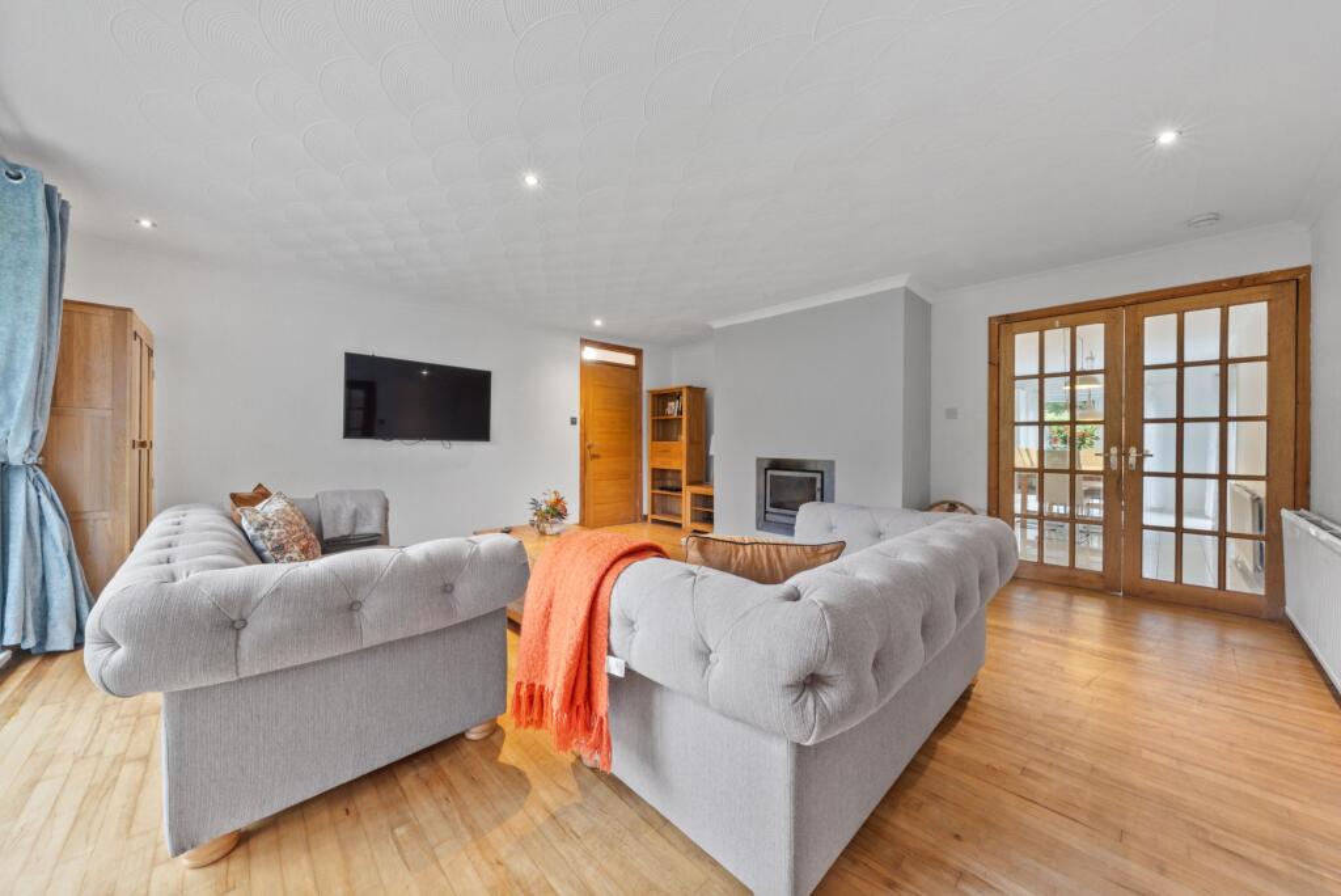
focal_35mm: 12
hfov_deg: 112.6
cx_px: 670
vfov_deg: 90.1
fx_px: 447
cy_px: 448
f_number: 22
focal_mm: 12
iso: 800
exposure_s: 5
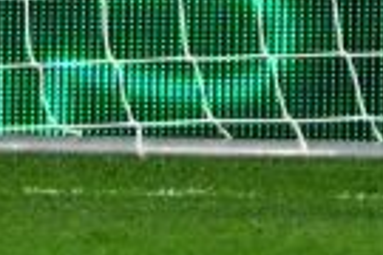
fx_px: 44999
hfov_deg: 0.5
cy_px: -636
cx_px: -288
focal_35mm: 4230
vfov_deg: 0.3
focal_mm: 560
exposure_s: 1/1250
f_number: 4
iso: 2000
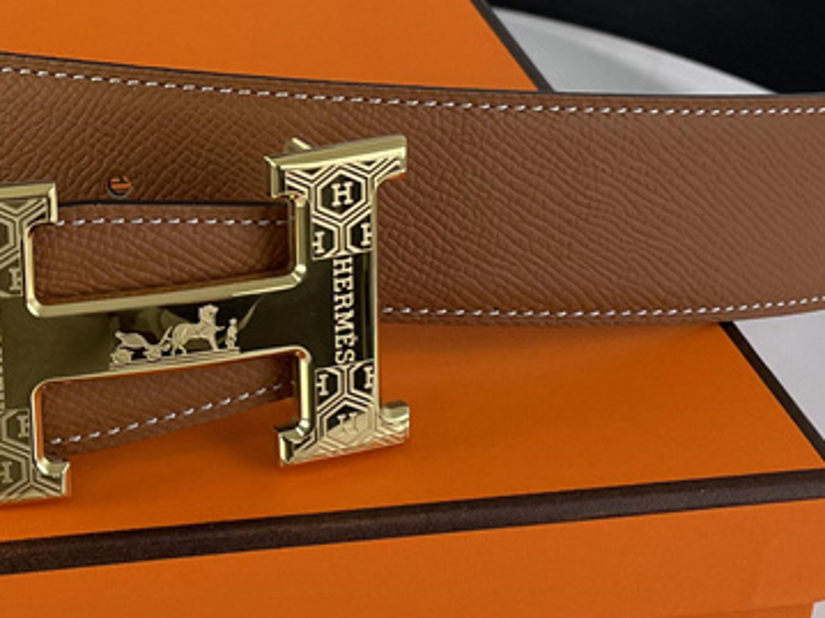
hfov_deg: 21.8
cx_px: 32
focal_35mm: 87
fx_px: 2073
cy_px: 87
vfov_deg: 16.8
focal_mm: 4.2
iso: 32
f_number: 1.6
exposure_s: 1/201
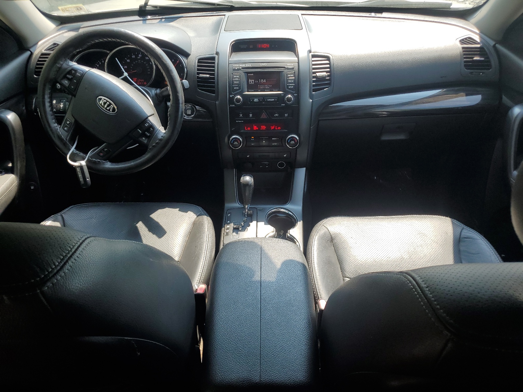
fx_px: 393
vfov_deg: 53.1
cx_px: 262
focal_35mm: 26
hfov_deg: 67.3
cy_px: 196
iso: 50
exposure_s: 1/588
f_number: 1.5
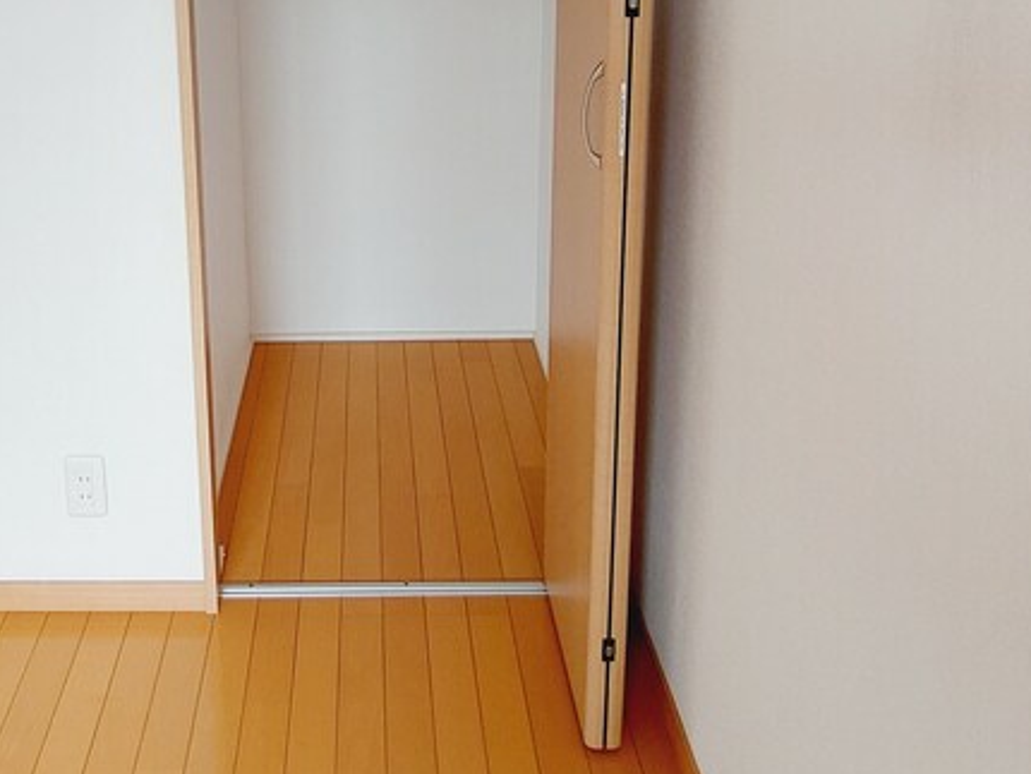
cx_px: 376
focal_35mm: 29
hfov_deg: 60.7
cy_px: -2
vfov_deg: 41.8
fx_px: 864
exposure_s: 1/60
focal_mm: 1.74
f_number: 2.2
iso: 80
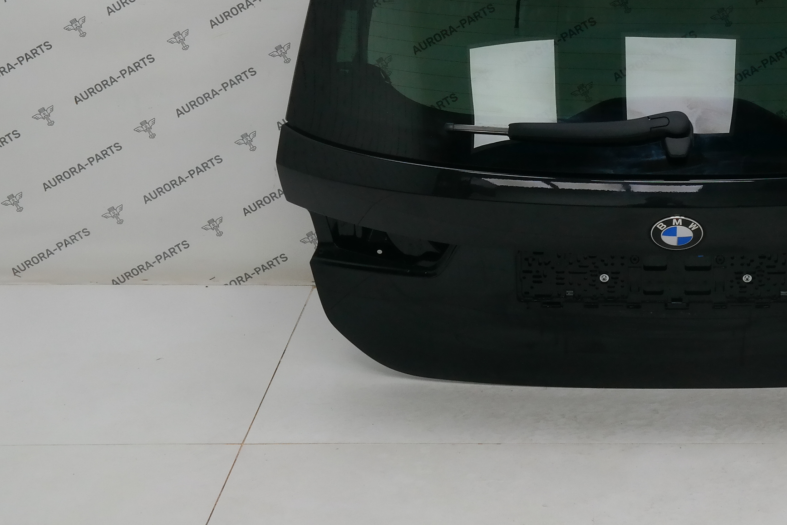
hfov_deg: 26.5
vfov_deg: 17.9
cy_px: -15
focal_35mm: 74
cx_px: 688
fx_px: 1618
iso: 800
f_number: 9
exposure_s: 1/40
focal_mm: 22
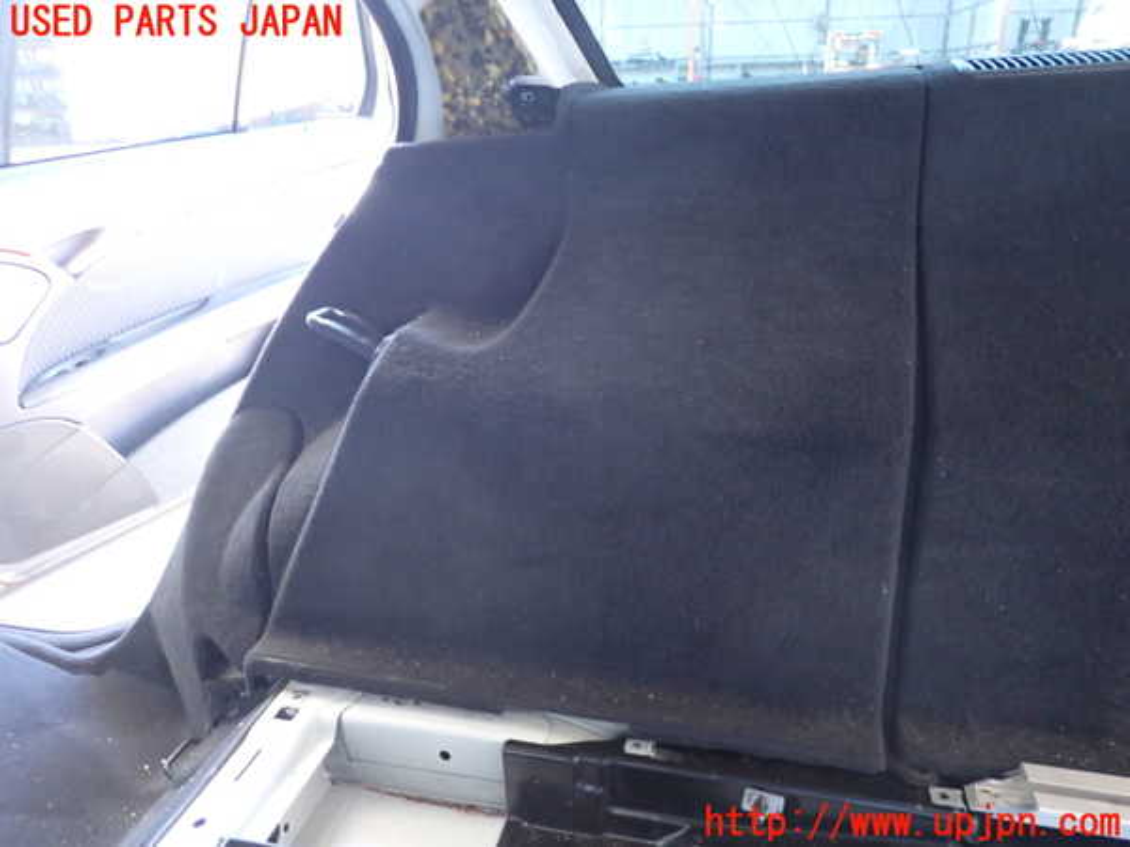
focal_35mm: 25
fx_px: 816
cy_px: 424
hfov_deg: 69.4
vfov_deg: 54.9
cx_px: 565
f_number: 2
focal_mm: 4.5
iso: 500
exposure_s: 1/30
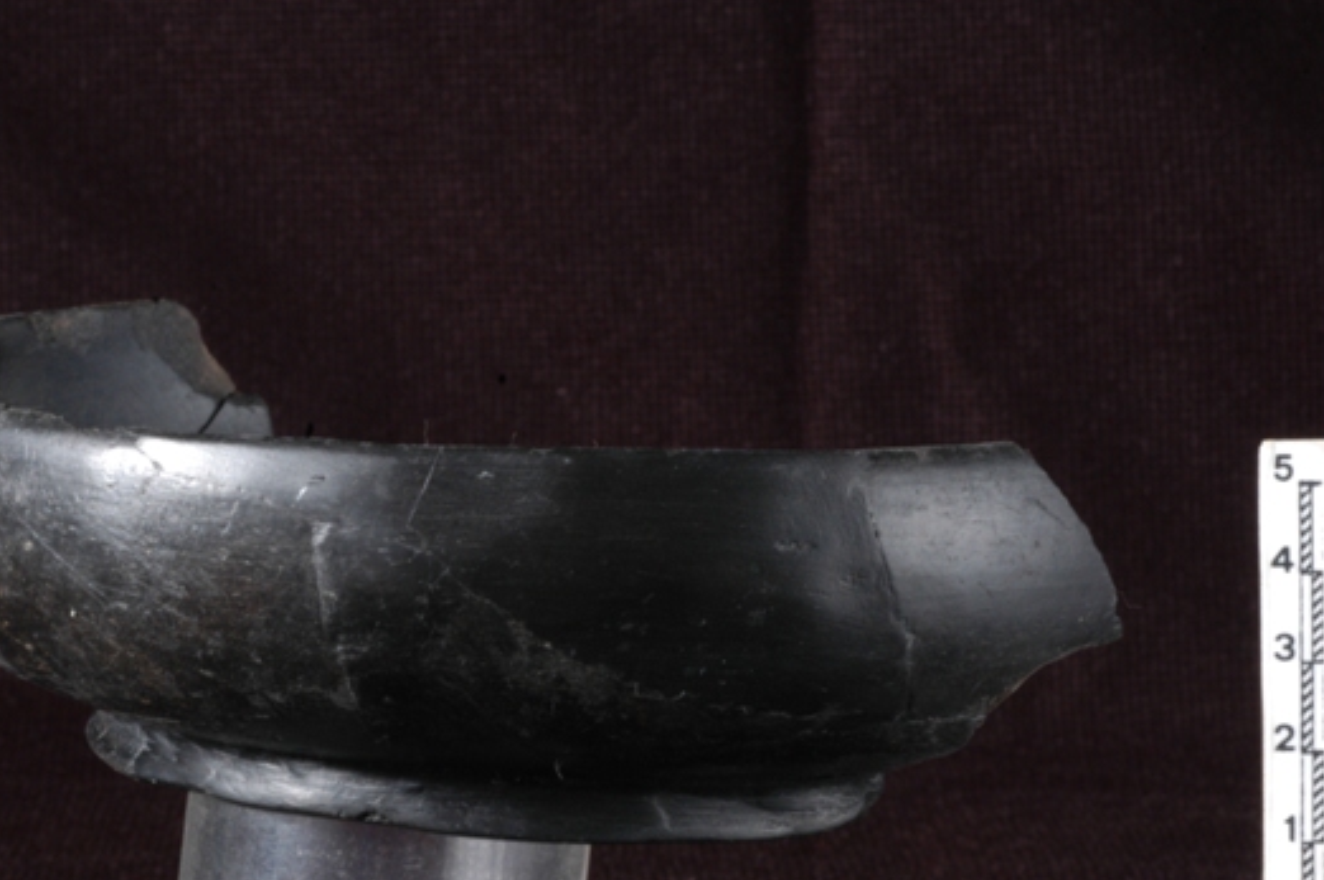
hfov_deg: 14.9
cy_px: 652
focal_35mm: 138
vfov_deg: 9.9
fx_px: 5070
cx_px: 687
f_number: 22
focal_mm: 60
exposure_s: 1/100
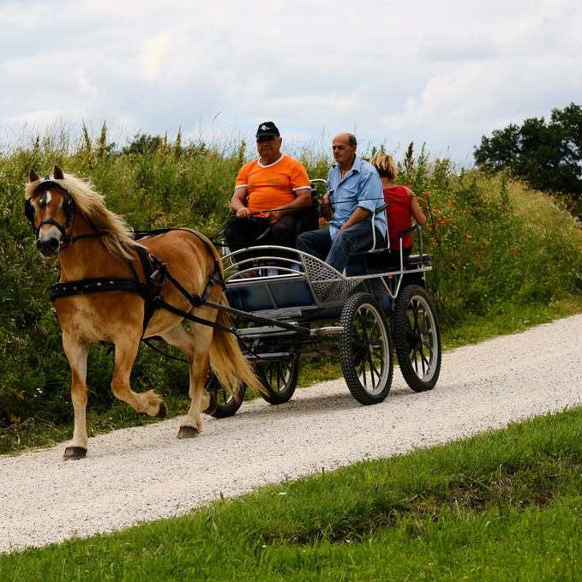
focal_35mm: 123
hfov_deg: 14.2
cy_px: 292
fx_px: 2340
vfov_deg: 14.2
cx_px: 239
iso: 400
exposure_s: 1/1600
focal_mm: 63.8
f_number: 5.6
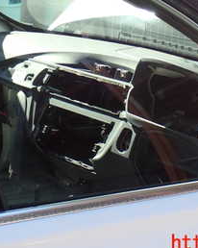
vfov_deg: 19.0
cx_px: 100
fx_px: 733
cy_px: 39
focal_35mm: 100
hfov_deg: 15.4
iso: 100
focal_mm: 7.84
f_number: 4
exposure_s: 1/160
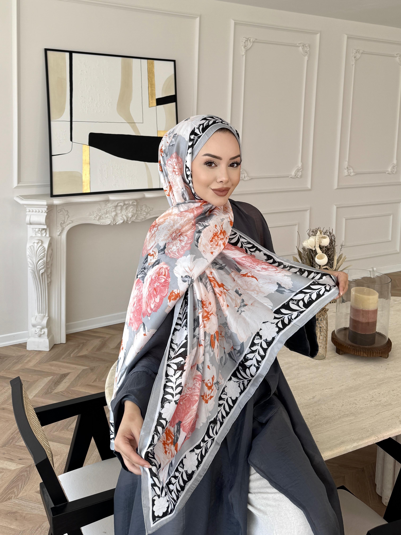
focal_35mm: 24
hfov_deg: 56.8
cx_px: 200
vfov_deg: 71.6
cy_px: 268
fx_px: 371
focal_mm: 6.76
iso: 50
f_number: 1.78
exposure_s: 1/125
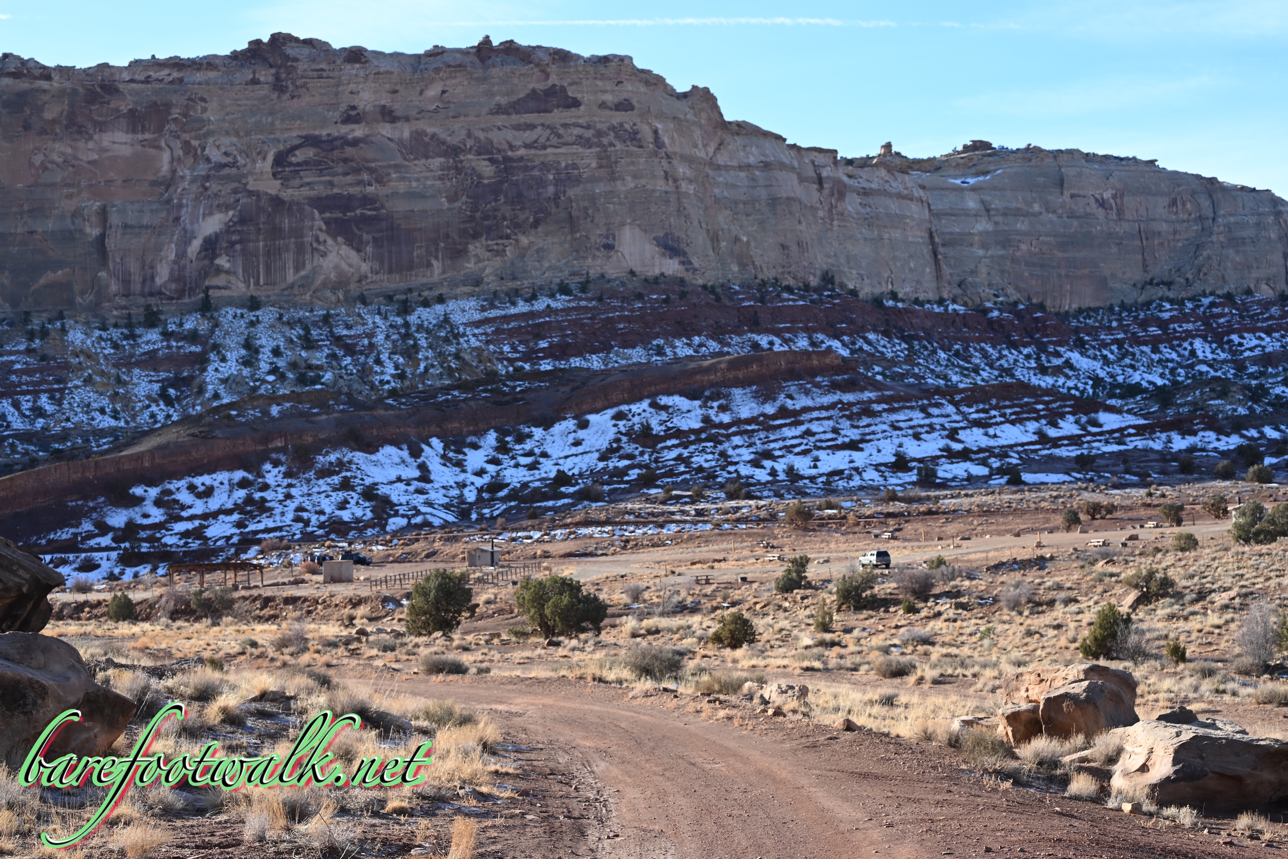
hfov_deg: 39.6
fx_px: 1789
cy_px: 430
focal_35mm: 50
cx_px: 644
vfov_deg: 27.0
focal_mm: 50
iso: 320
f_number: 6.3
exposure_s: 1/500
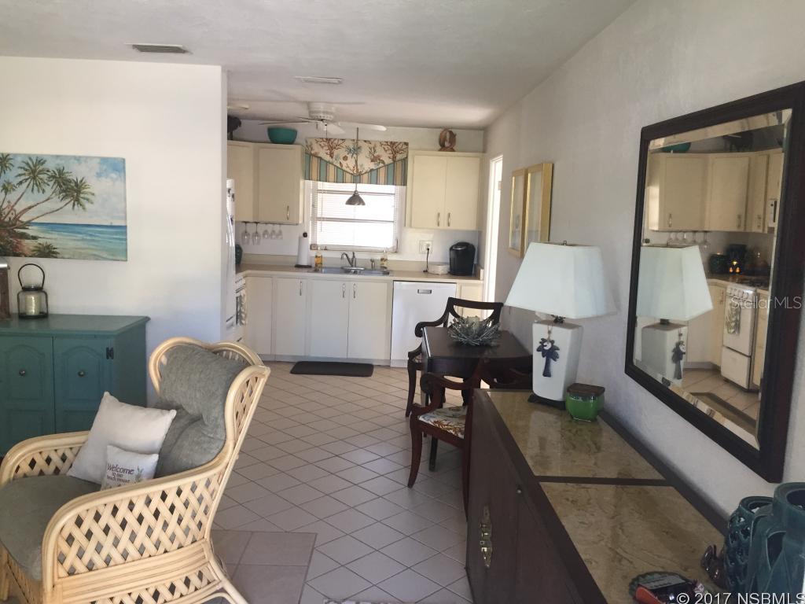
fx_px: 674
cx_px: 402
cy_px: 302
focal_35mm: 29
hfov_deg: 61.7
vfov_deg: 48.2
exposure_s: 1/30
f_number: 2.2
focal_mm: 4.15
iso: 100
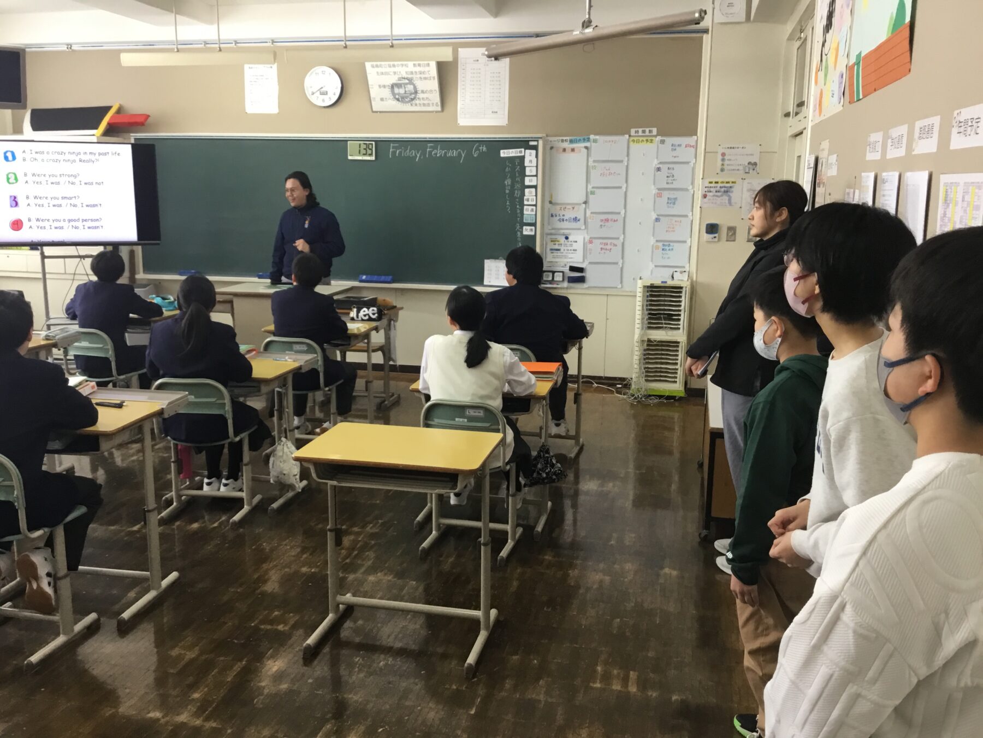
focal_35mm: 31
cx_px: 492
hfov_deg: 58.4
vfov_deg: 45.4
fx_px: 880
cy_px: 369
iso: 50
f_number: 2.4
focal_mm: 3.3
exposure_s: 1/33
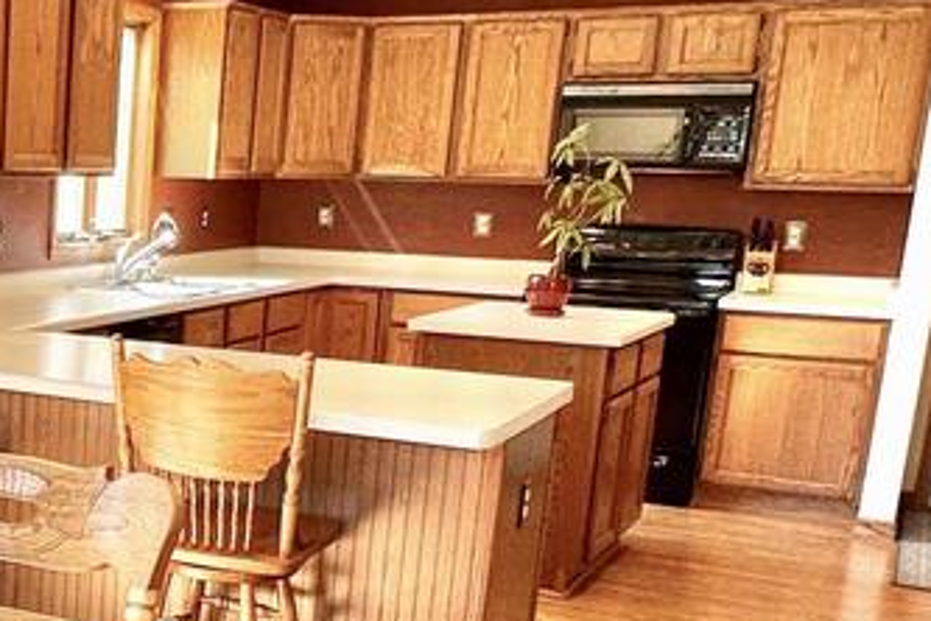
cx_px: -143
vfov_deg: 23.9
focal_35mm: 56
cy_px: 484
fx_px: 1448
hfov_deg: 30.9
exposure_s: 1/120
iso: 125
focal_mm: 2.22
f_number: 2.2
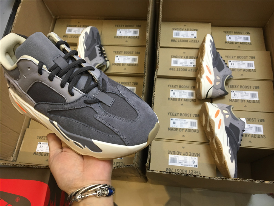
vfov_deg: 48.2
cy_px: 103
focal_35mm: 29
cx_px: 137
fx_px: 230
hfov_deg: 61.7
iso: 125
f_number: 2.2
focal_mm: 4.15
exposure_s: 1/33
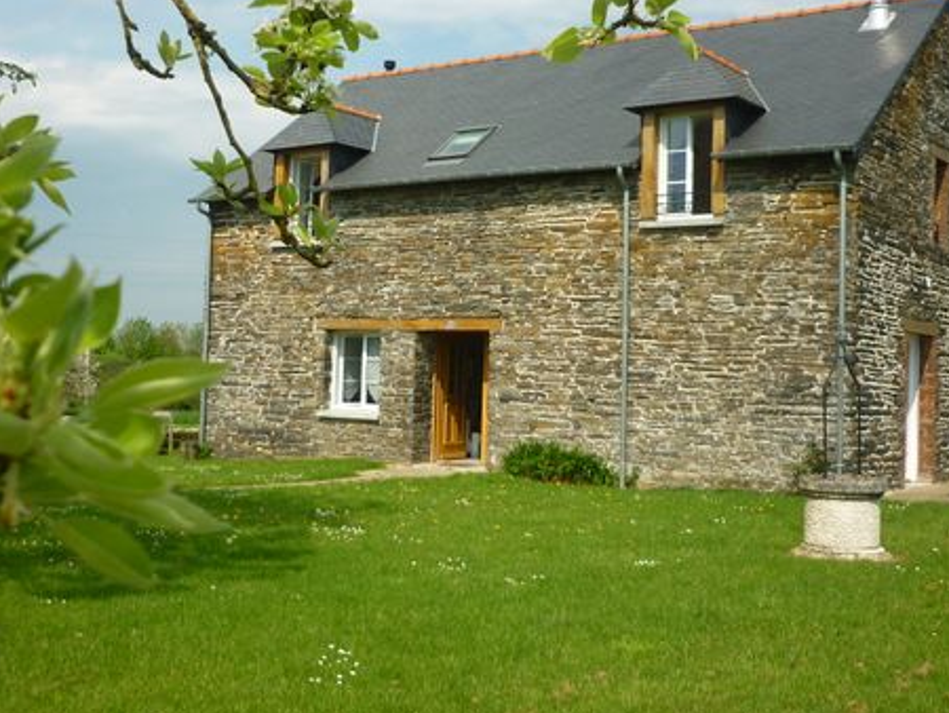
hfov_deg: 42.9
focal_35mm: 44
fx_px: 1207
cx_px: 428
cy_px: 323
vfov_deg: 32.9
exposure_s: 1/200
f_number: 8
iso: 80
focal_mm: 5.5
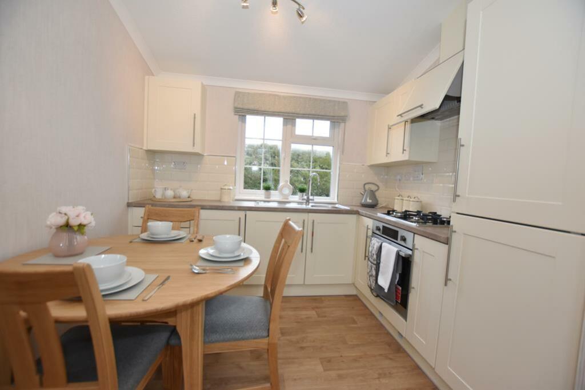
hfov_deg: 100.4
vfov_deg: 77.3
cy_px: 195
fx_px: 244
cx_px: 292
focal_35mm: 15
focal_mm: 10
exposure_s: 1/250
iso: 450
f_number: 3.5
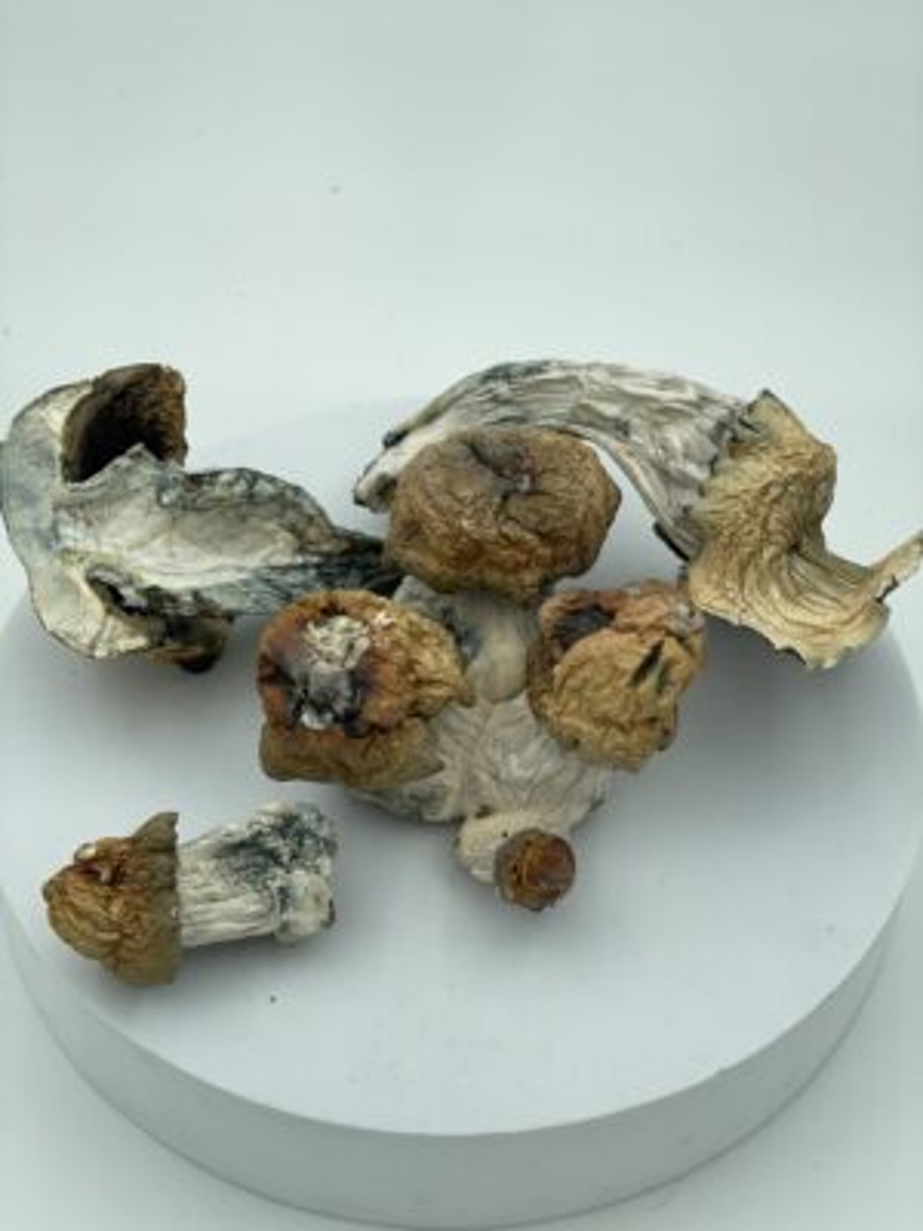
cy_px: 616
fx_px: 1849
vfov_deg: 36.8
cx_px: 462
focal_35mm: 52
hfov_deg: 28.0
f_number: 2
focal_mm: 6
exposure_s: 1/607
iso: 25
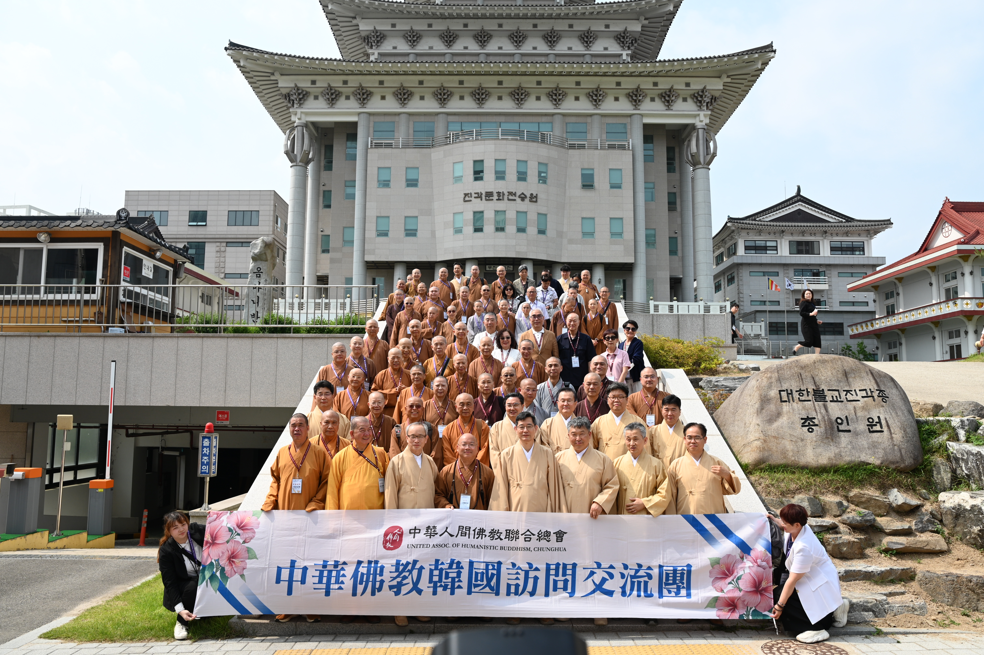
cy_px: 328
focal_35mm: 28
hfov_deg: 65.5
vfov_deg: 46.3
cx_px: 492
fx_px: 765
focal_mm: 28
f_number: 8
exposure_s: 1/400
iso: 200
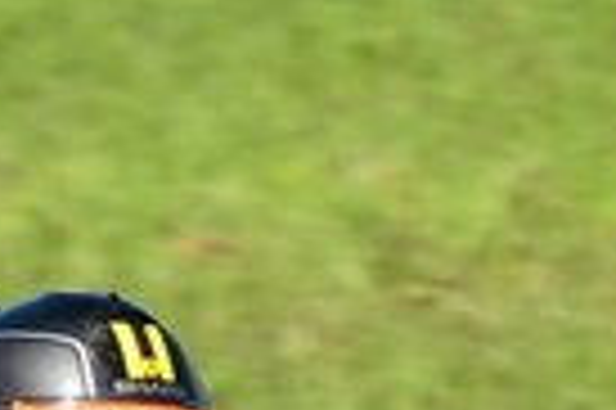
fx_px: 65730
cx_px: 540
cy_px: 647
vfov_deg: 0.4
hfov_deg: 0.5
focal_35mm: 3846
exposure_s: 1/640
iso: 500
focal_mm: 440
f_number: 11
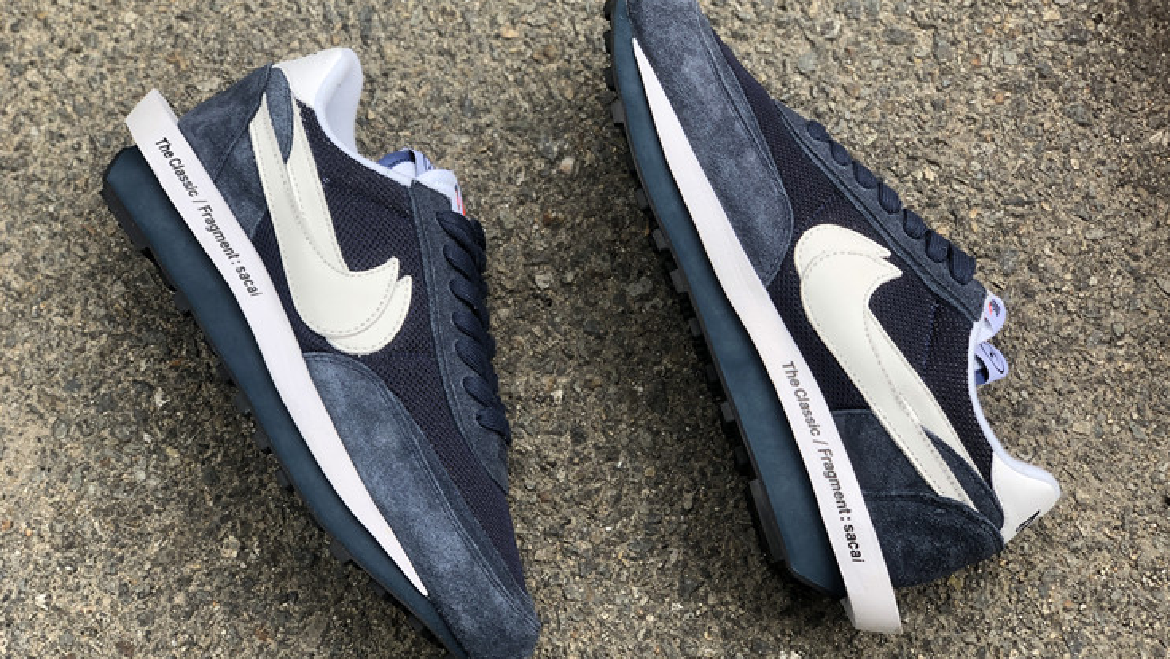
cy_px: 329
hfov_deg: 36.6
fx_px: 1769
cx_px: 586
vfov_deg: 21.1
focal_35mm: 57
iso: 16
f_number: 2.4
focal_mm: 6
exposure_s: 1/144
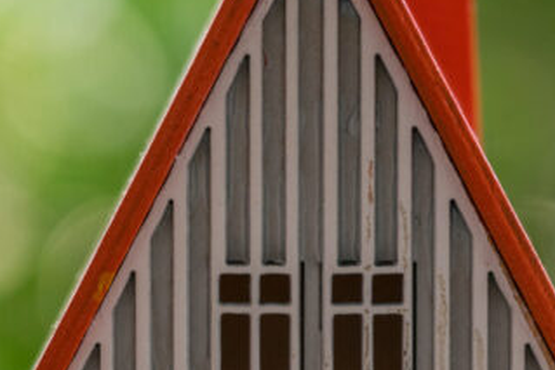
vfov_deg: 4.8
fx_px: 4457
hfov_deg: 7.1
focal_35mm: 289
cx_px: 306
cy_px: 333
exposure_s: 1/200
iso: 400
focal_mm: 90
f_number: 4
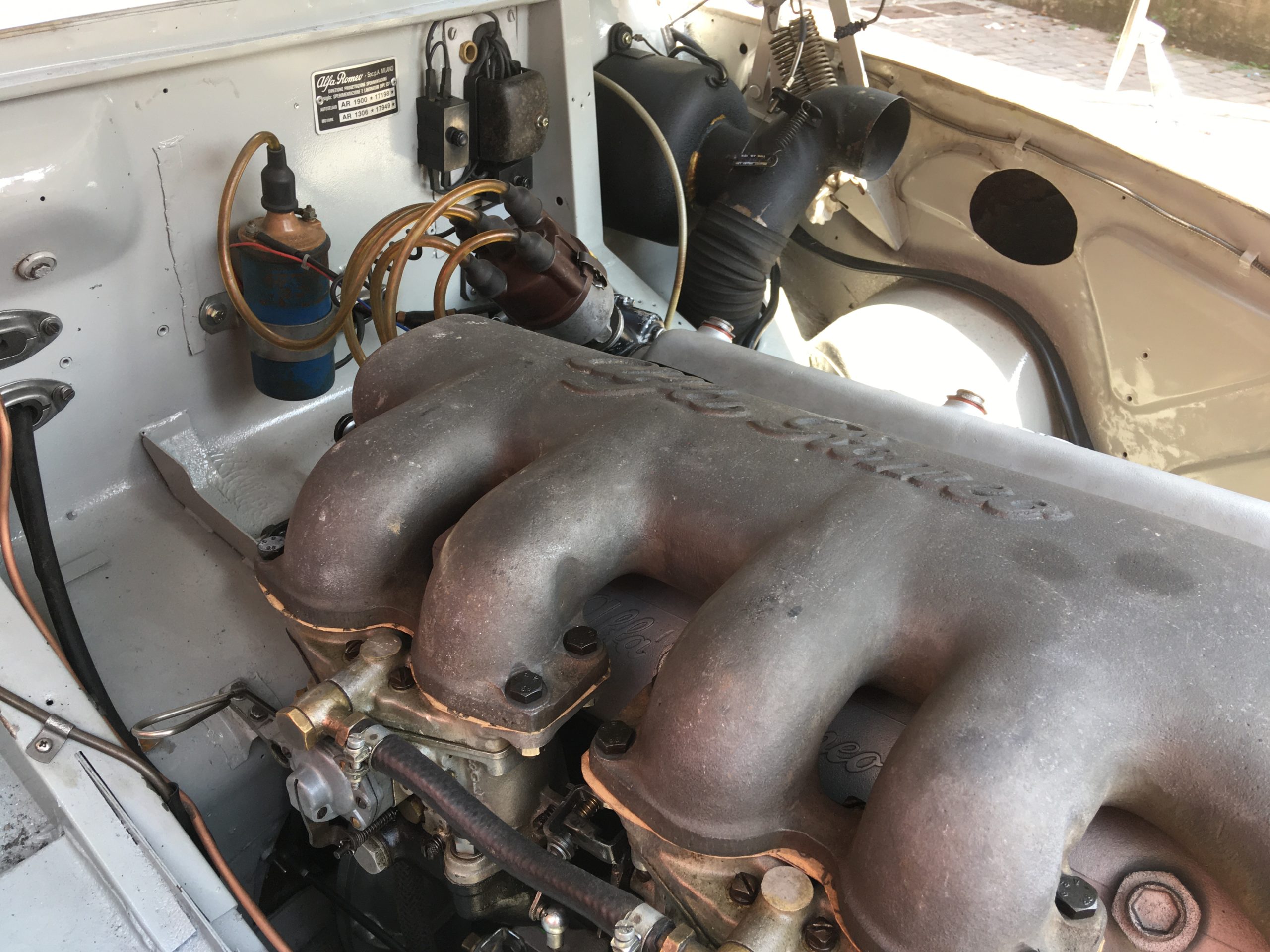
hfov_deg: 61.7
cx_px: 635
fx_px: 1064
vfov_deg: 48.2
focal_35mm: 29
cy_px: 476
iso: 32
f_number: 2.2
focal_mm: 4.15
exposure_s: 1/100
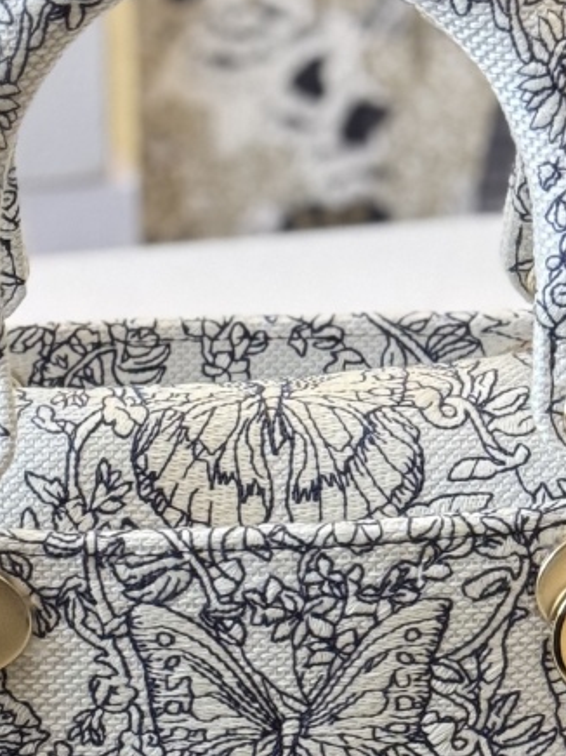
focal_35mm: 159
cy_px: 551
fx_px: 3468
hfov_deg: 9.3
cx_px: 241
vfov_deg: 12.4
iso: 400
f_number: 1.78
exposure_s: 1/40
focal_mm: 6.76
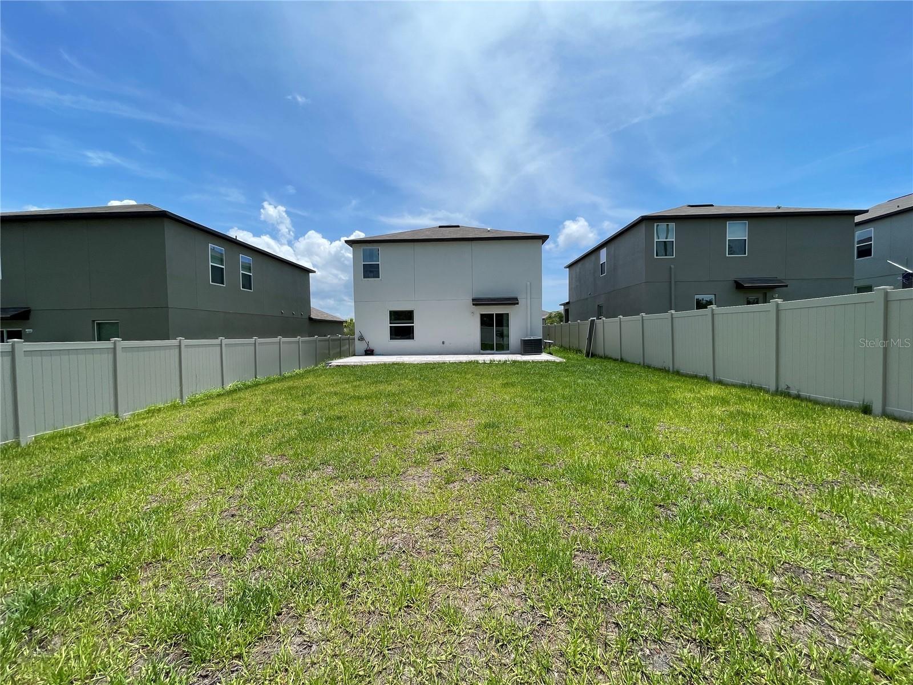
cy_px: 342
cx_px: 456
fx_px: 343
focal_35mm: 13
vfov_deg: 89.9
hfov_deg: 106.2
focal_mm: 1.54
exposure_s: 1/1065
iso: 25
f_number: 2.4
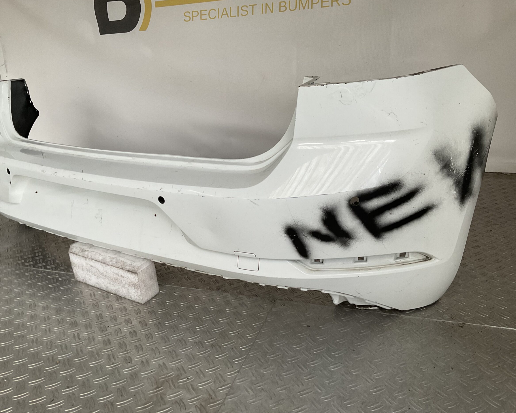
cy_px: 202
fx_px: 473
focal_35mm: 31
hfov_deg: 57.1
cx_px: 237
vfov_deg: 47.1
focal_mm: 3
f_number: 1.8
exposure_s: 1/100
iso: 64
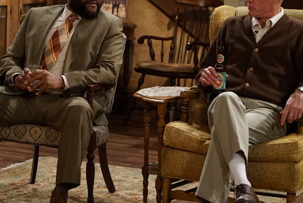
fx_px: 1187
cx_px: 130
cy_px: 88
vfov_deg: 9.7
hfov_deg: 14.5
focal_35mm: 141
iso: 8000
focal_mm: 92
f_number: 4
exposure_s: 1/160
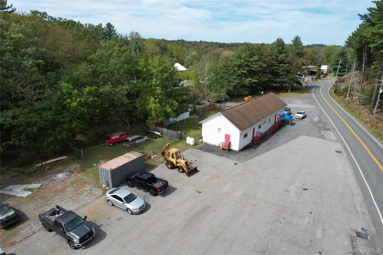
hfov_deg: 78.6
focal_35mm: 22
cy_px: 128
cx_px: 192
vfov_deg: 57.2
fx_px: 234
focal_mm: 8.38
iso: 100
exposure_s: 1/1500
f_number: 2.8
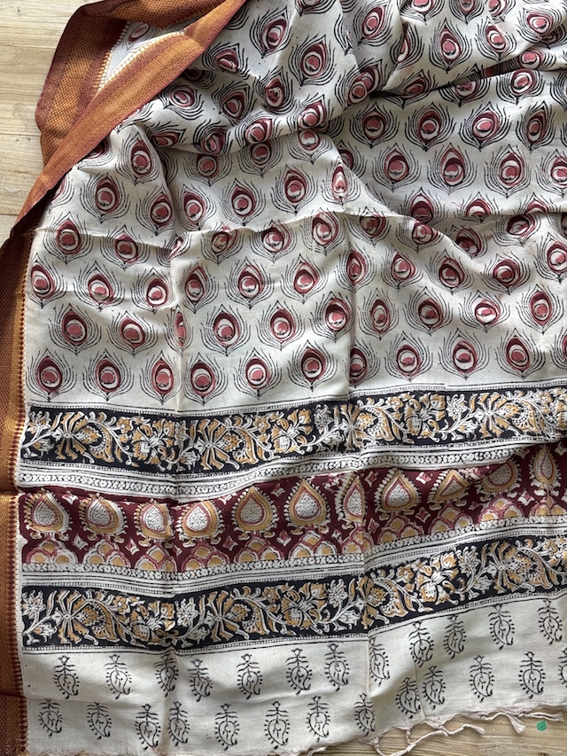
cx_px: 284
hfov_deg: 30.3
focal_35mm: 48
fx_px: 1048
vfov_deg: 39.7
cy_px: 378
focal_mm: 6.76
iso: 64
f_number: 1.78
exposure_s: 1/383
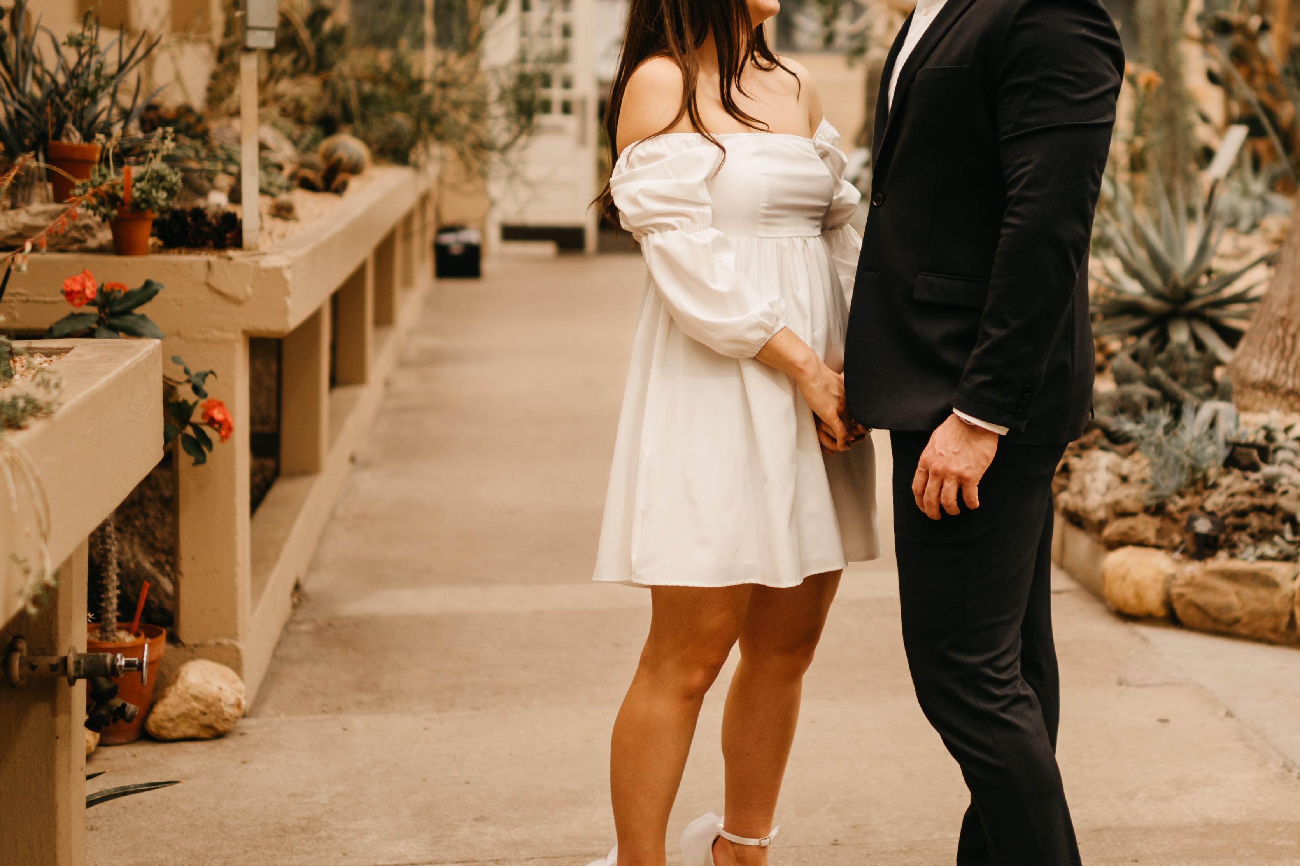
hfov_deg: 32.2
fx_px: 2239
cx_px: 817
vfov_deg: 21.9
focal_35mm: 62
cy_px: 331
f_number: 1.4
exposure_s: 1/200
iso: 200
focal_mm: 35
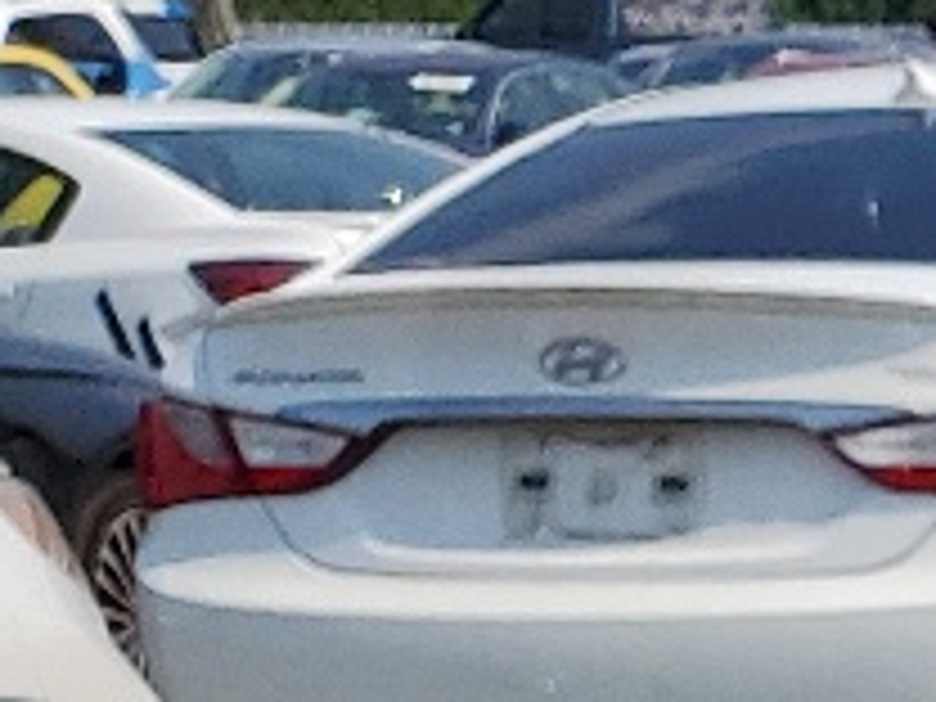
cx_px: 3519
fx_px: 5408
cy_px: 1566
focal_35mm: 200
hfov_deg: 7.5
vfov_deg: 7.1
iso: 50
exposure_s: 1/10000
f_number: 1.5
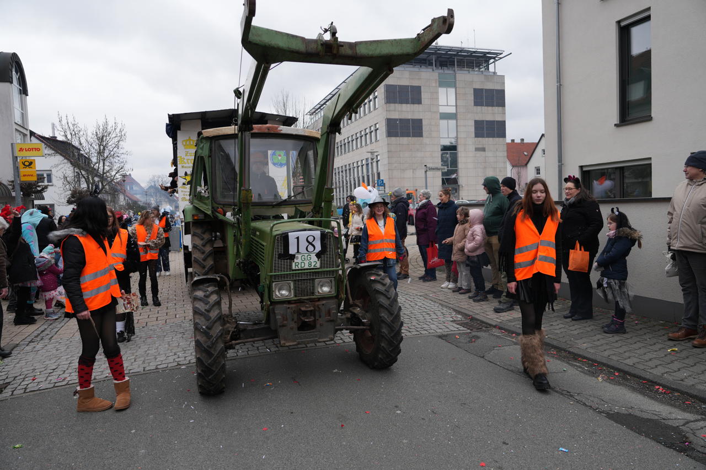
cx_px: 353
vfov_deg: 53.1
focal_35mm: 24
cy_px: 235
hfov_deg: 73.8
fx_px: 471
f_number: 2.8
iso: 100
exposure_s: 1/250
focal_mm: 16
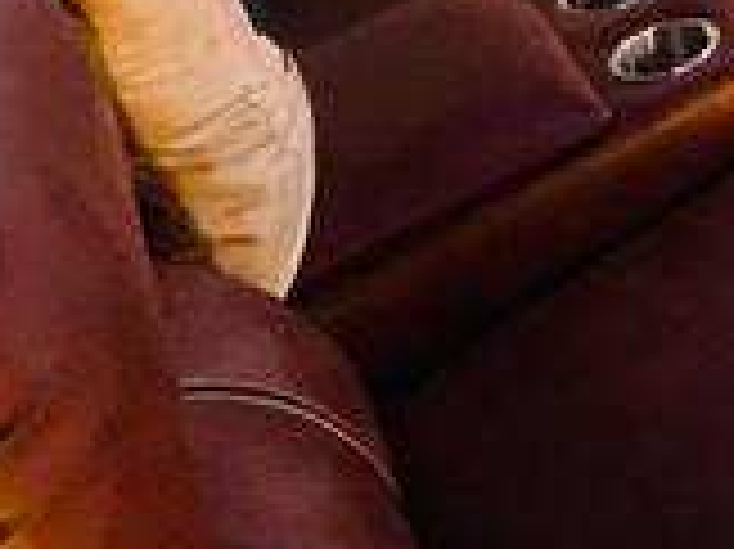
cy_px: -585
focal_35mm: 64
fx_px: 1356
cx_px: 1274
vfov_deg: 16.6
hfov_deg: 21.5
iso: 200
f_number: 1.8
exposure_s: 1/50
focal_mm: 1.57
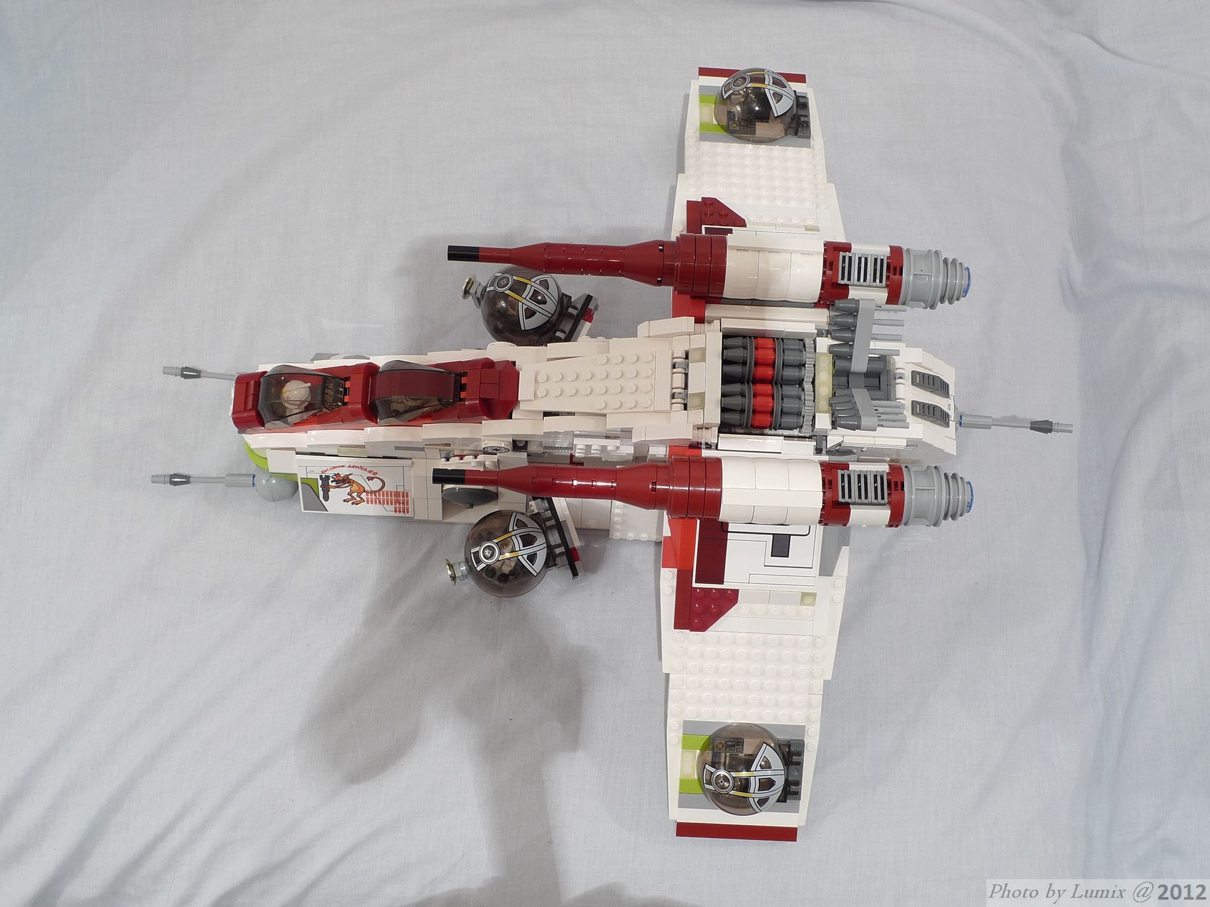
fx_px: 1678
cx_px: 605
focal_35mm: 48
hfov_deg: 39.7
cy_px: 454
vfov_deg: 30.3
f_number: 4.5
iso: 80
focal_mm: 10.2
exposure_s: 2.5
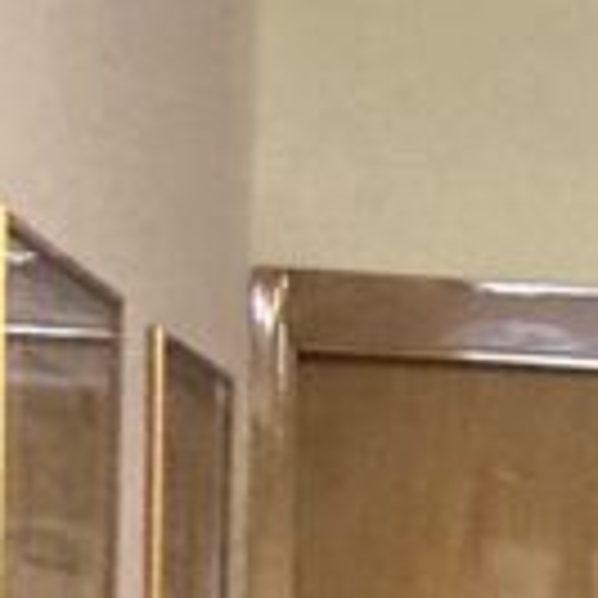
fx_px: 3713
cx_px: 2298
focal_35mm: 190
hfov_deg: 7.2
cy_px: 827
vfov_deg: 9.0
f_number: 1.8
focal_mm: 3.99
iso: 320
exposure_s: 1/25
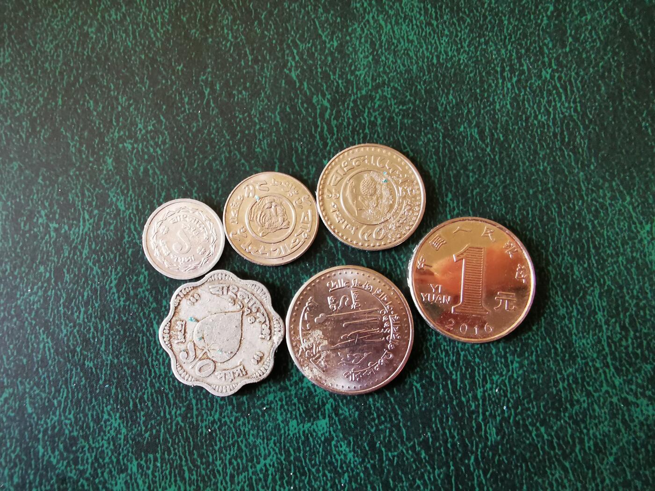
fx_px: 492
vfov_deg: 53.1
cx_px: 328
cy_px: 246
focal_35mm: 26
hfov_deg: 67.3
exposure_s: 1/25
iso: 500
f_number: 2.2
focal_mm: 2.35
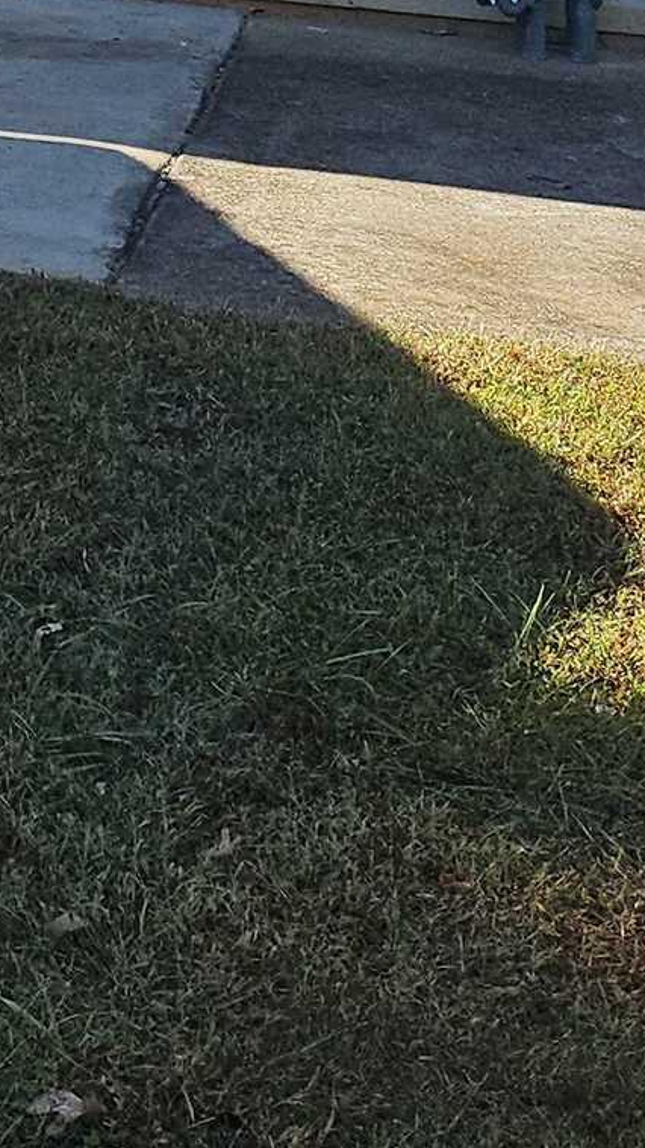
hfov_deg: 10.3
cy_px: -592
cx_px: -774
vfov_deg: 17.9
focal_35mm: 106
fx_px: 3225
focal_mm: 5
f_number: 1.8
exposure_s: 1/1628
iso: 50
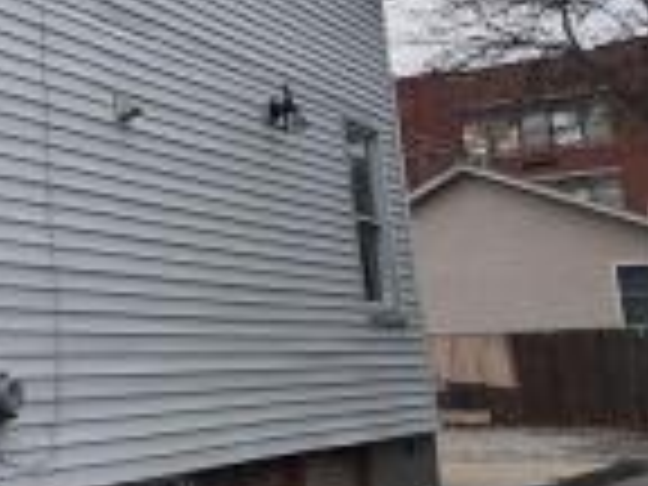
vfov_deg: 22.8
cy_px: 148
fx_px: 1198
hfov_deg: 26.4
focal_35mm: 64
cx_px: -162
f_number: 1.8
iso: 50
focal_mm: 6.4
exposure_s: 1/120
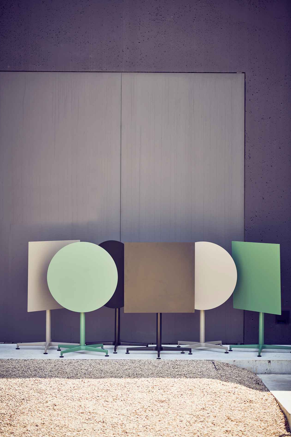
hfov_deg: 16.9
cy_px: 221
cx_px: 144
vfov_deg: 25.1
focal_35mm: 81
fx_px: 982
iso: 100
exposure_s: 1/400
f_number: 4
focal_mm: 80
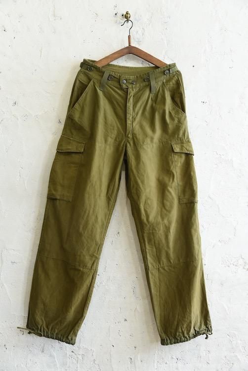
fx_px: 413
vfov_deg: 48.4
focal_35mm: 40
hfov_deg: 33.4
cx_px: 124
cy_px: 186
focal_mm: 40
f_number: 5.6
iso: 1250
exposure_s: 1/80
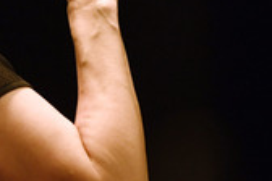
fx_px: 4049
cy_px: -23
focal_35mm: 536
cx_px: -11
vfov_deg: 2.6
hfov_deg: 3.8
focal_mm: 200
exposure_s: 1/200
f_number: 2.8
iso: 2500
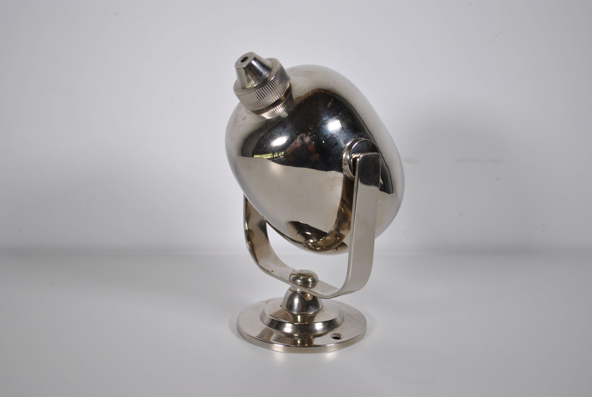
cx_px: 296
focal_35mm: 48
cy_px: 198
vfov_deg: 28.2
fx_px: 790
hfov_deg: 41.1
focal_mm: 32
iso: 200
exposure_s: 1/200
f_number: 4.8
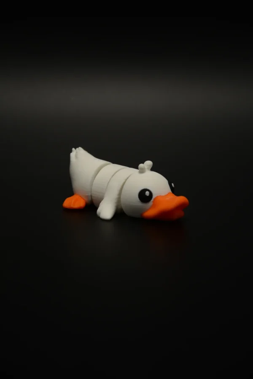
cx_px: 126
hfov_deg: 8.7
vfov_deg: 13.0
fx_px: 1658
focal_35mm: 158
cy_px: 190
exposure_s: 1/60
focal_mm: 105
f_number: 5.6
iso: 400
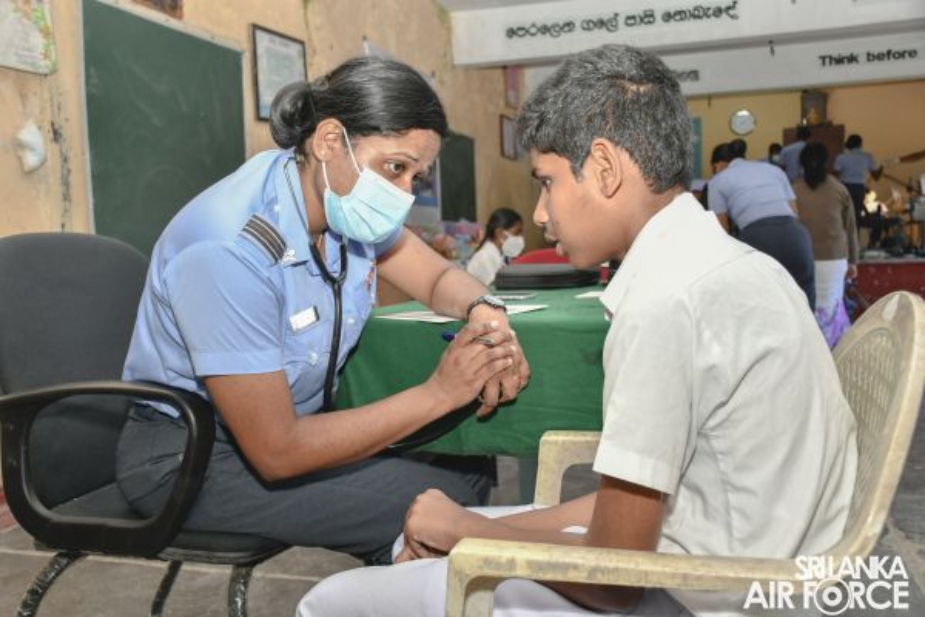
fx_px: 874
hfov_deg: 55.8
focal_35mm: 34
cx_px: 462
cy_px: 308
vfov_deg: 38.9
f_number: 4.5
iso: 640
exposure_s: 1/125
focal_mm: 23
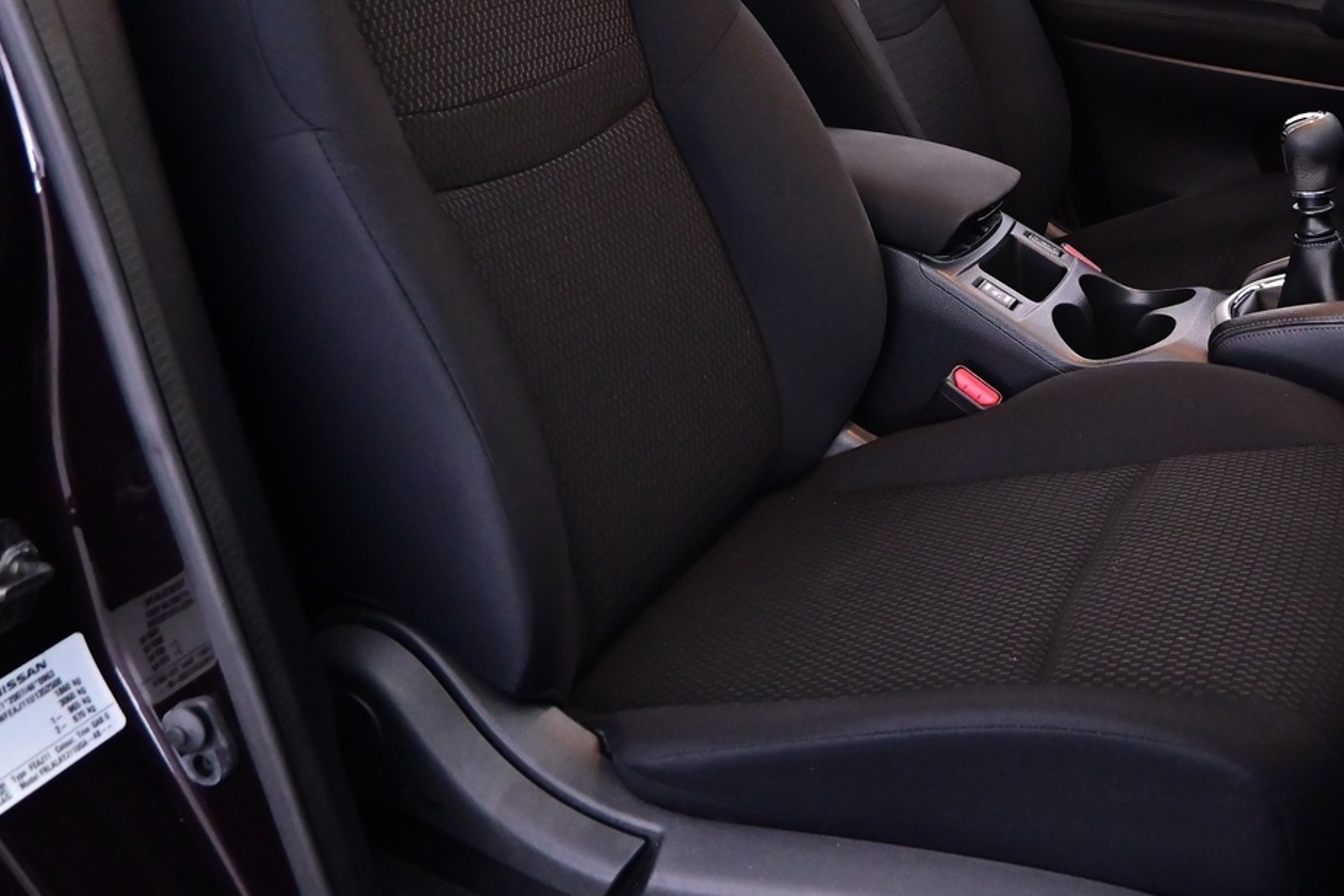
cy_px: 176
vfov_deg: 31.1
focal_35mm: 42
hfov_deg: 44.7
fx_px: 1568
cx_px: 1020
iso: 1600
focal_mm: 16
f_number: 3.5
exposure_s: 1/20
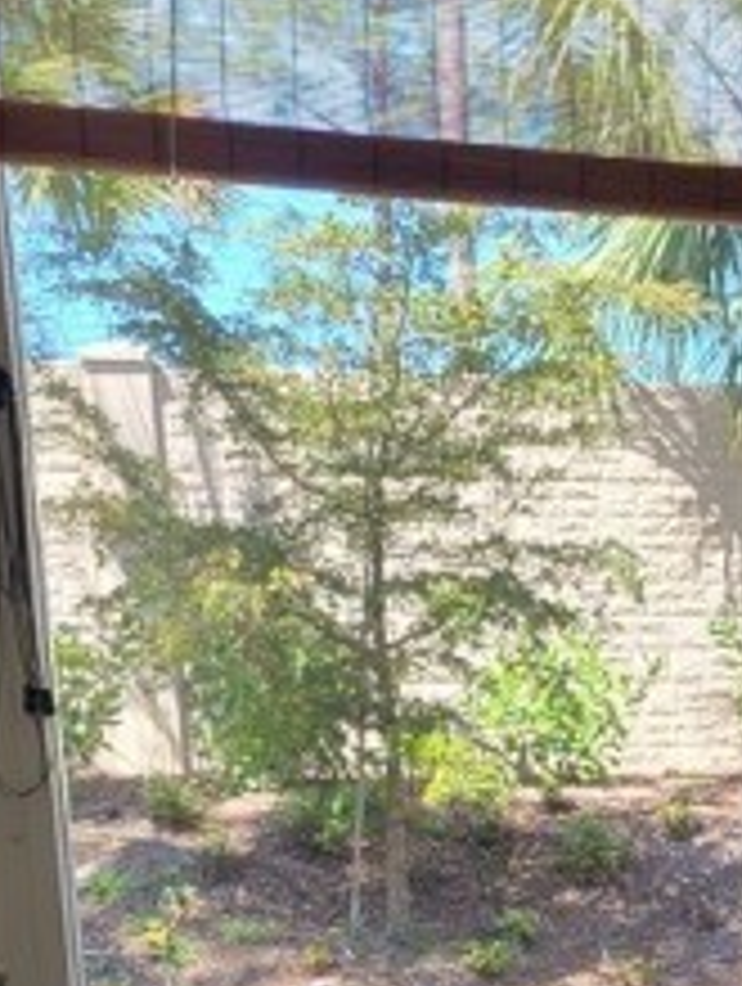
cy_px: 1198
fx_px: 2593
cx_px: 1156
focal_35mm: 91
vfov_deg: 20.1
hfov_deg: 15.0
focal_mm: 5.4
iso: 50
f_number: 1.8
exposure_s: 1/120
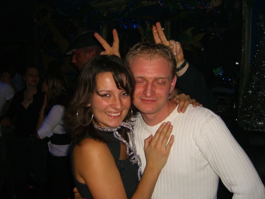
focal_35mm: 38
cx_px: 132
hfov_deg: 49.0
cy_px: 100
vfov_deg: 37.7
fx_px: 291
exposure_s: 1/60
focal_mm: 7.9
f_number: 2.8
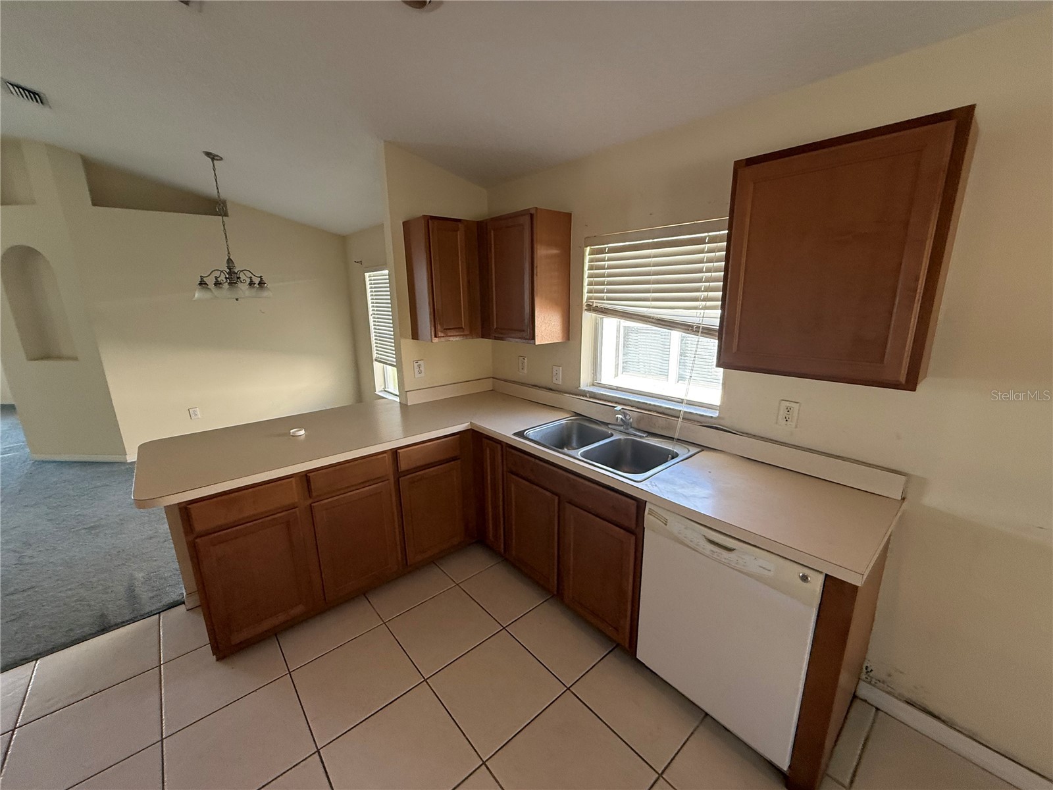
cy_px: 395
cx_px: 526
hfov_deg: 102.1
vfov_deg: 85.7
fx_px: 426
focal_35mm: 14
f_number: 2.2
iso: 125
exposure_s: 1/120
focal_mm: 2.22
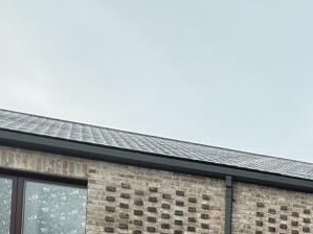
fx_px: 434
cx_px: 489
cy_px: 396
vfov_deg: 21.9
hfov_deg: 26.3
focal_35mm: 48
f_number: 2.2
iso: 50
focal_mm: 2.22
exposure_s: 1/212
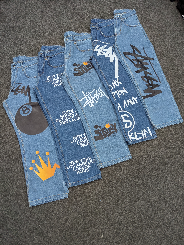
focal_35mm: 24
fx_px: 170
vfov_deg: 71.5
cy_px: 122
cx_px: 92
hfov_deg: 56.9
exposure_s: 1/27.2
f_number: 1.85
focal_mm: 6.81
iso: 137
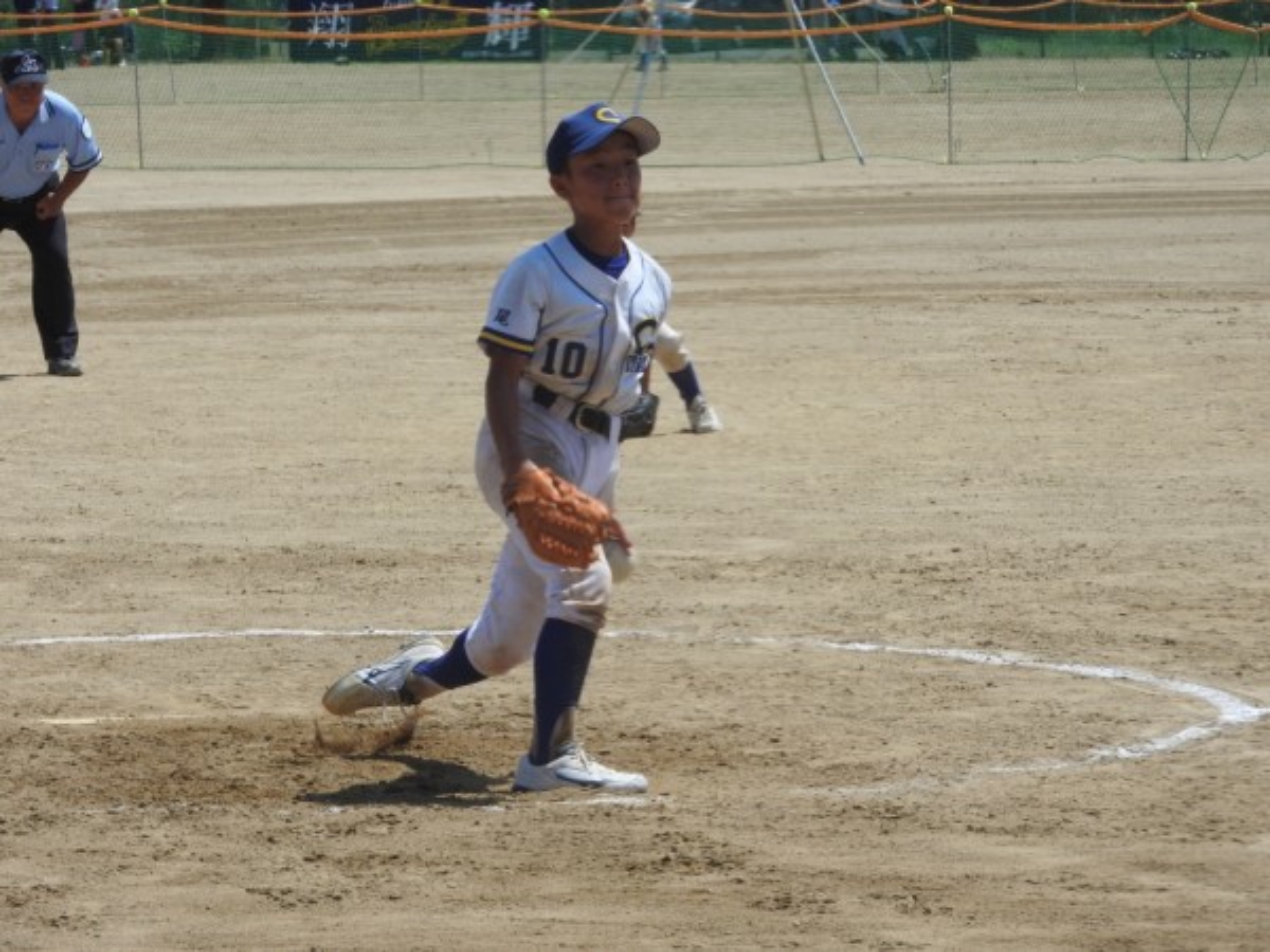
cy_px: 476
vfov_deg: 5.9
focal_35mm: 250
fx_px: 9172
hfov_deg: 7.9
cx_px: 635
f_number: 5.5
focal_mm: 44.8
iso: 100
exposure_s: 1/640
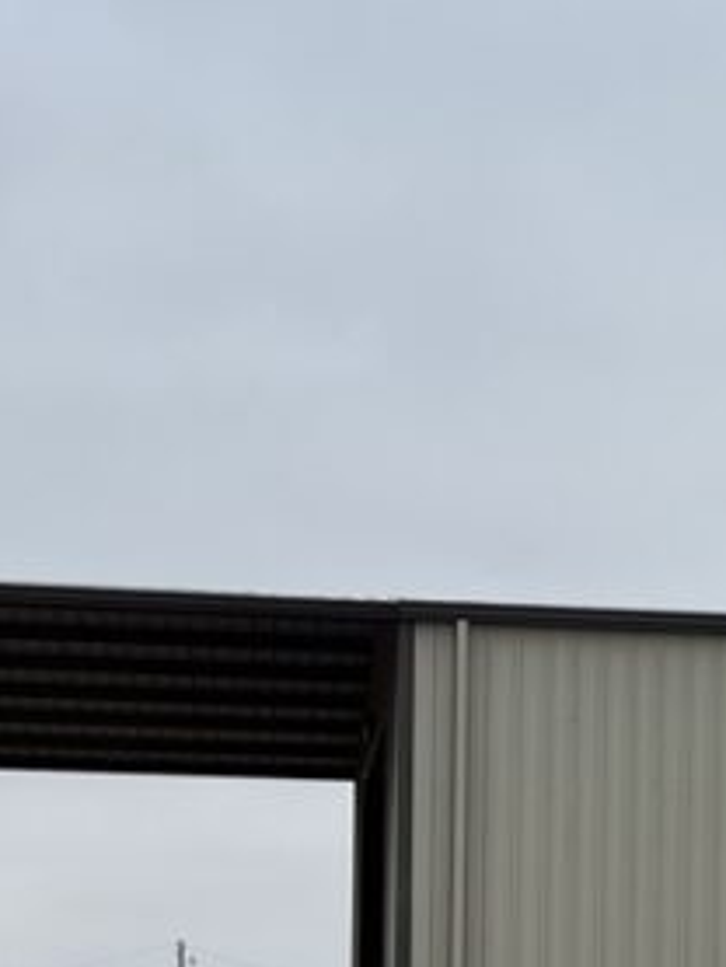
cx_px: 723
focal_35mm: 96
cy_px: 946
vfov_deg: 19.9
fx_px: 2682
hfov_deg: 15.1
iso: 50
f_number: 1.5
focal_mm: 5.7
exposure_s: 1/4115
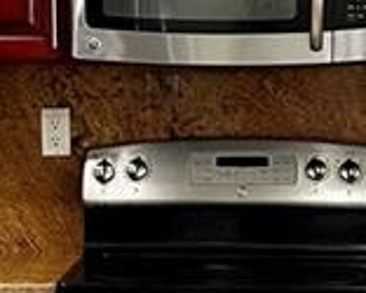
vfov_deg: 8.5
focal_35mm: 180
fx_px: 1951
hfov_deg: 10.7
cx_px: 145
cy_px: 349
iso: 200
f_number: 1.78
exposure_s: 1/60
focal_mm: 6.86
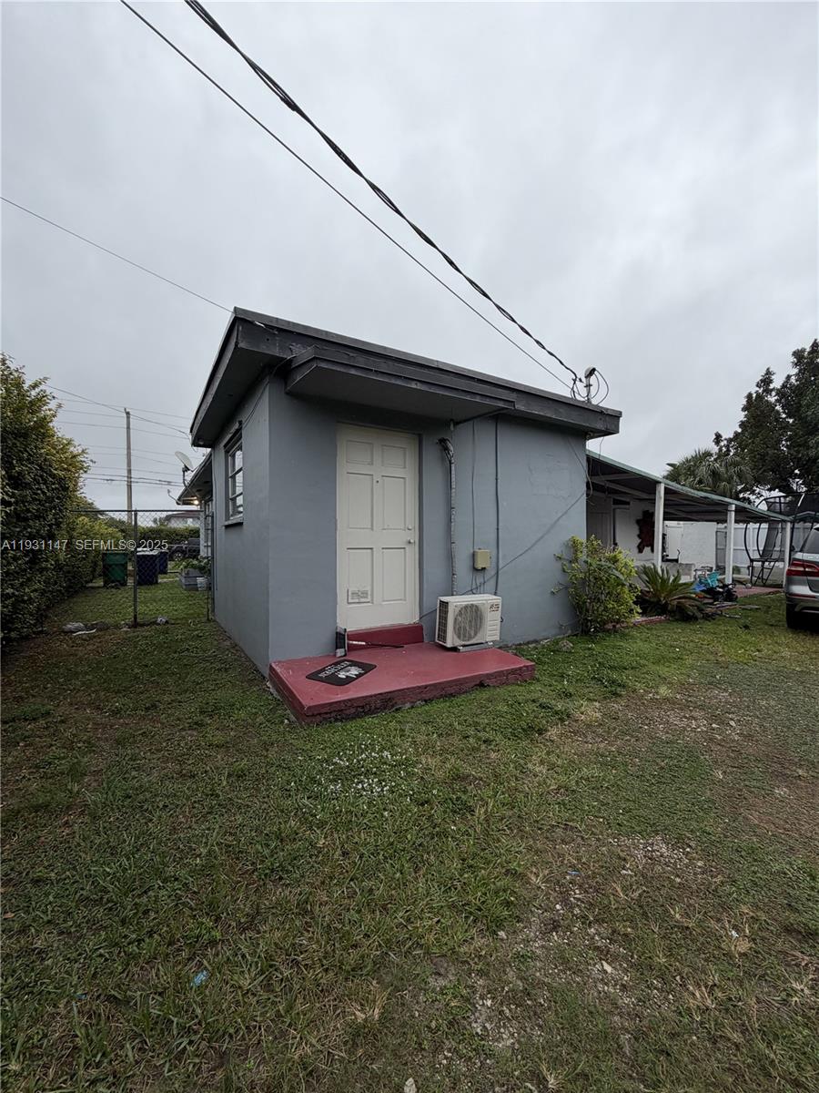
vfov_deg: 102.1
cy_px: 546
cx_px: 410
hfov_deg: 85.7
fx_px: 442
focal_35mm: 14
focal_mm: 2.22
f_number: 2.2
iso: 50
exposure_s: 1/502
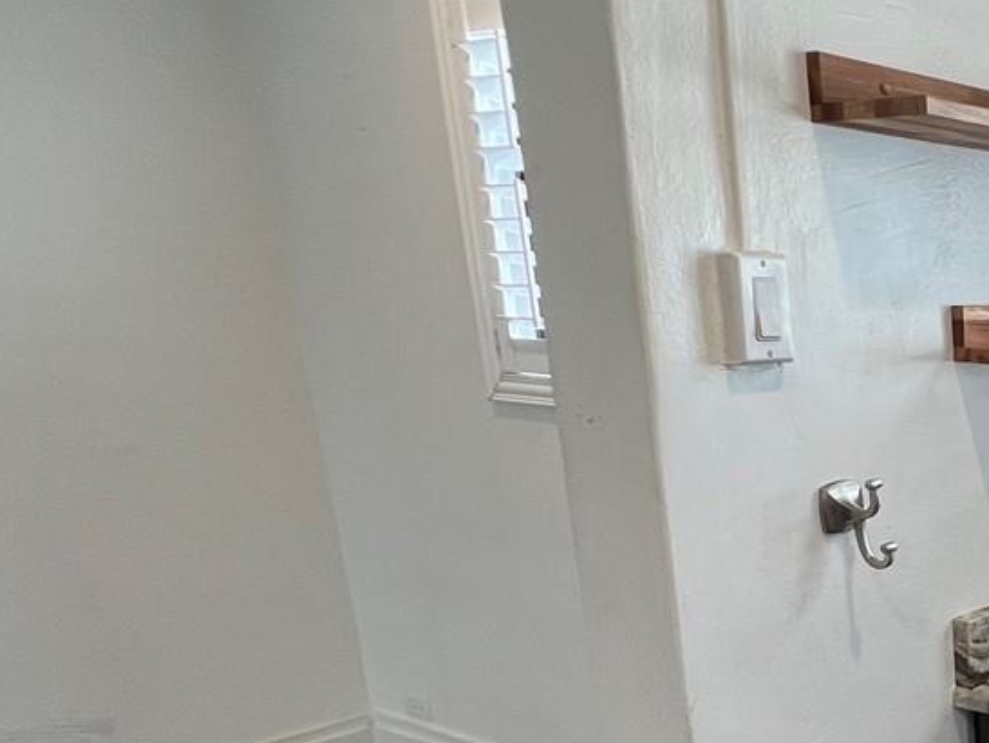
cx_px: 1276
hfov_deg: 34.8
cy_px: 589
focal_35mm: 38
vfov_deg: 36.5
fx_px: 1086
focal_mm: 1.57
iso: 64
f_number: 1.8
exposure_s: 1/120
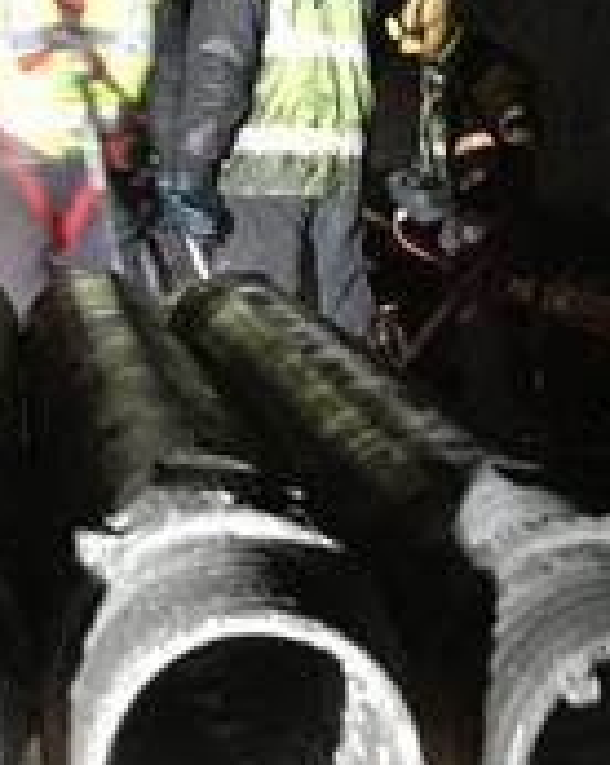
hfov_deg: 13.6
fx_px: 2555
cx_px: 128
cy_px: -228
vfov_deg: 16.1
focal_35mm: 113
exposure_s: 1/17
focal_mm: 4.15
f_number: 2.2
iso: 500
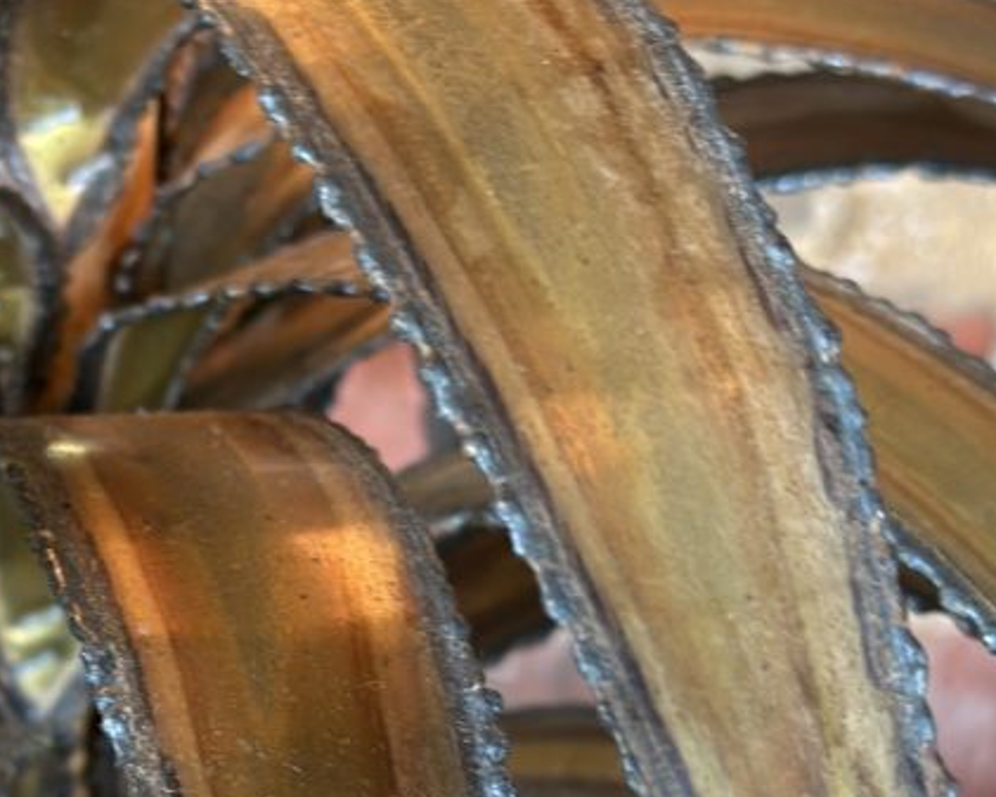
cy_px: 672
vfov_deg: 13.4
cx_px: 199
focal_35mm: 114
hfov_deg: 16.7
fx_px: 3361
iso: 160
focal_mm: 6.86
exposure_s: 1/50
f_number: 1.78
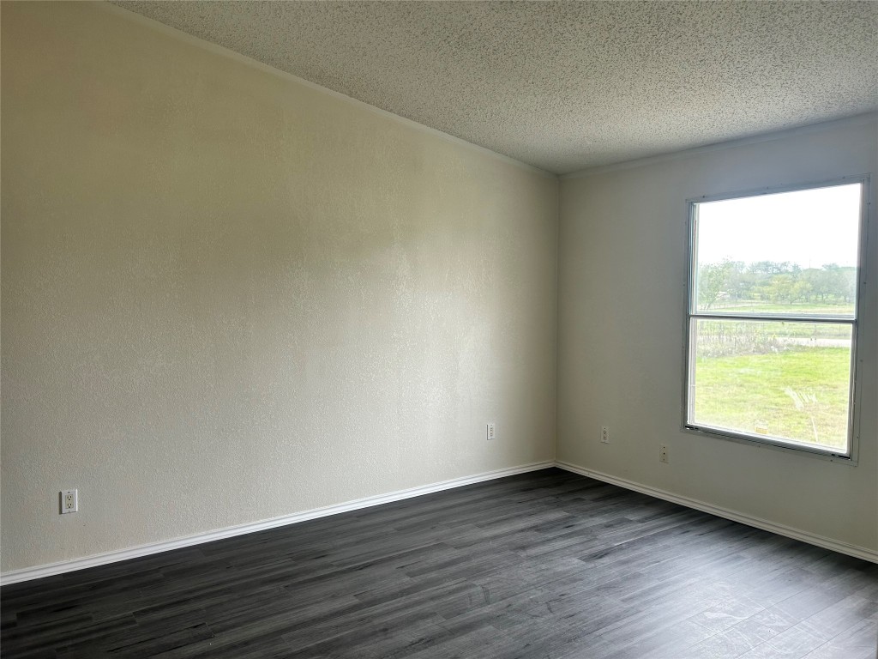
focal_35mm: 26
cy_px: 330
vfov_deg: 53.1
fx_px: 659
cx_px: 439
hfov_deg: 67.3
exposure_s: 1/136
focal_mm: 5.7
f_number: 1.5
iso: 64
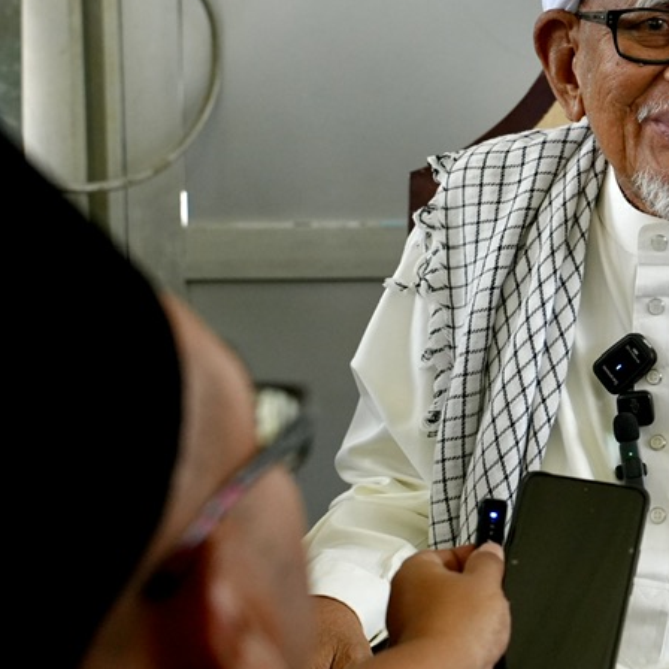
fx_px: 2602
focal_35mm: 119
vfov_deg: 14.6
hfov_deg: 14.0
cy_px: 255
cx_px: 881
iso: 1600
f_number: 4
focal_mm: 49
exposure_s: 1/160
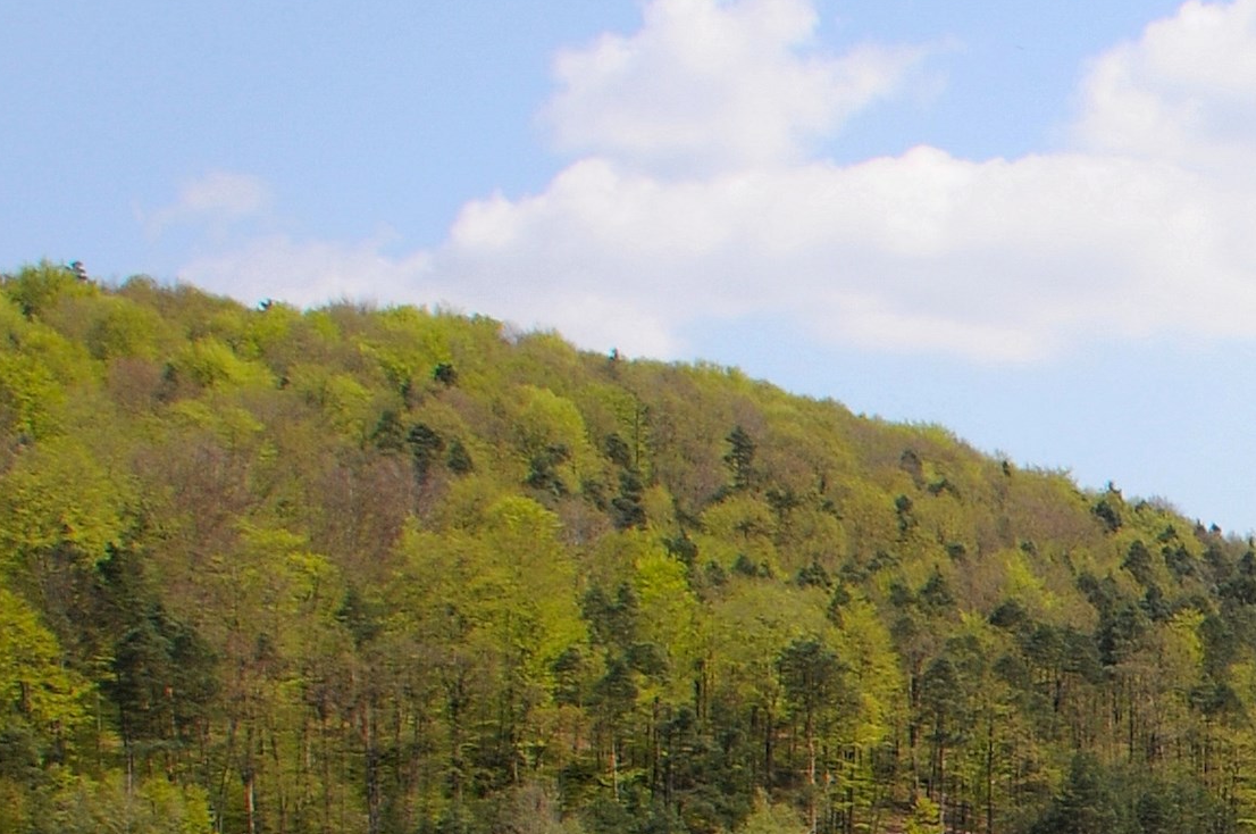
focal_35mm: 100
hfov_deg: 18.4
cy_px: 1057
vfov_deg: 13.2
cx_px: 1822
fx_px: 3484
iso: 200
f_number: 10
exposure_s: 1/250
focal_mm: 18
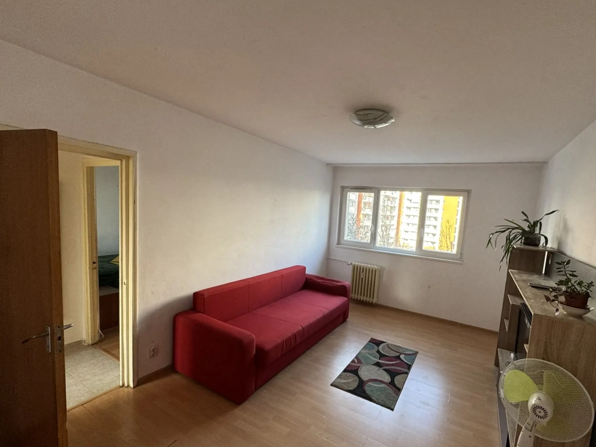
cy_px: 239
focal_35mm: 16
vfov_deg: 78.0
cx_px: 339
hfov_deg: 93.9
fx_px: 275
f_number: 2.2
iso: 125
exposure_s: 1/99
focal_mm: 2.22
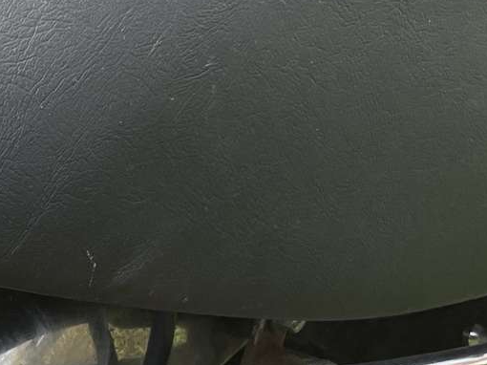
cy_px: 582
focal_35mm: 102
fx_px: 1434
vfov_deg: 13.5
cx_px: -196
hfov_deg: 17.7
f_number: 1.6
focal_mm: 4.2
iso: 32
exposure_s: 1/910
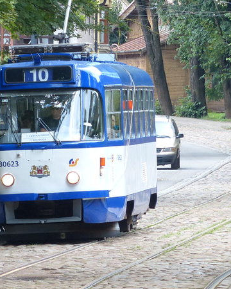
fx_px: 5649
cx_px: 95
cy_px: 37
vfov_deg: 2.9
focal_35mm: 661
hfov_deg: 2.3
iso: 200
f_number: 3.2
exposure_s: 1/160
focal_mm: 45.7
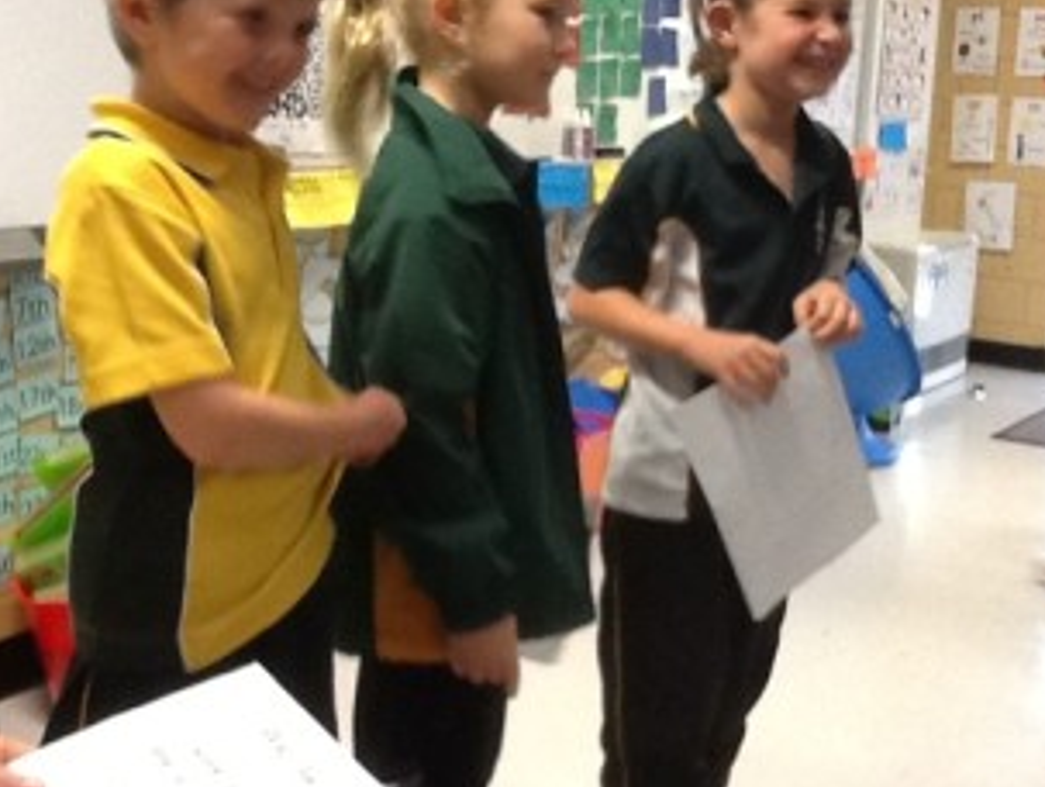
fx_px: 1753
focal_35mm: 58
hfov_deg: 33.2
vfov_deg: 25.3
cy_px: 345
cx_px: 545
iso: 160
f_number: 2.4
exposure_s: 1/30
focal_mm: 2.03
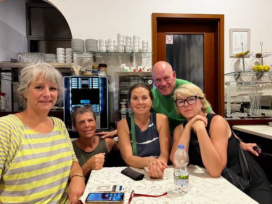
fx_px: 204
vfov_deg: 53.1
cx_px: 136
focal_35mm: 26
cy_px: 102
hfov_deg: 67.3
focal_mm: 5.7
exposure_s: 1/50
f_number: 1.5
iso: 500
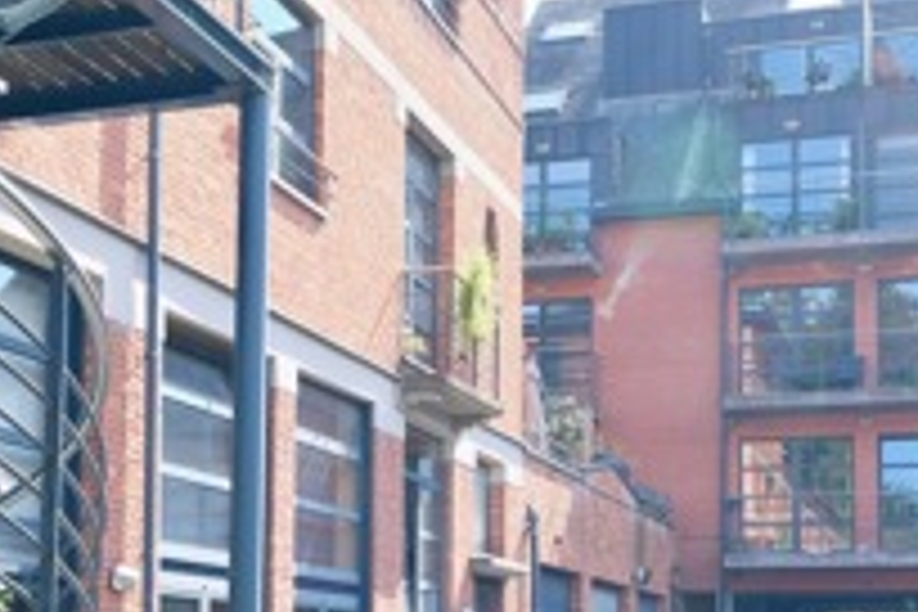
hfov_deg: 33.4
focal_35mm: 60
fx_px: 1530
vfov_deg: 22.0
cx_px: 477
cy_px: 567
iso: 320
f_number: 5.6
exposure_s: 1/160
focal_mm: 11
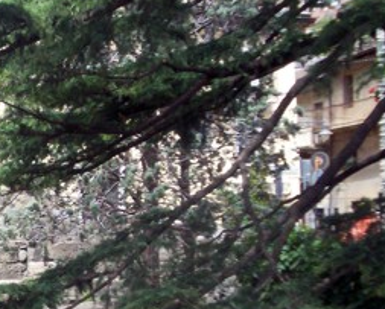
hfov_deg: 16.3
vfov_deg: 13.9
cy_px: 222
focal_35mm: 111
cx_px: -117
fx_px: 1266
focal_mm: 5.9
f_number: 4.5
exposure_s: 1/195
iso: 100
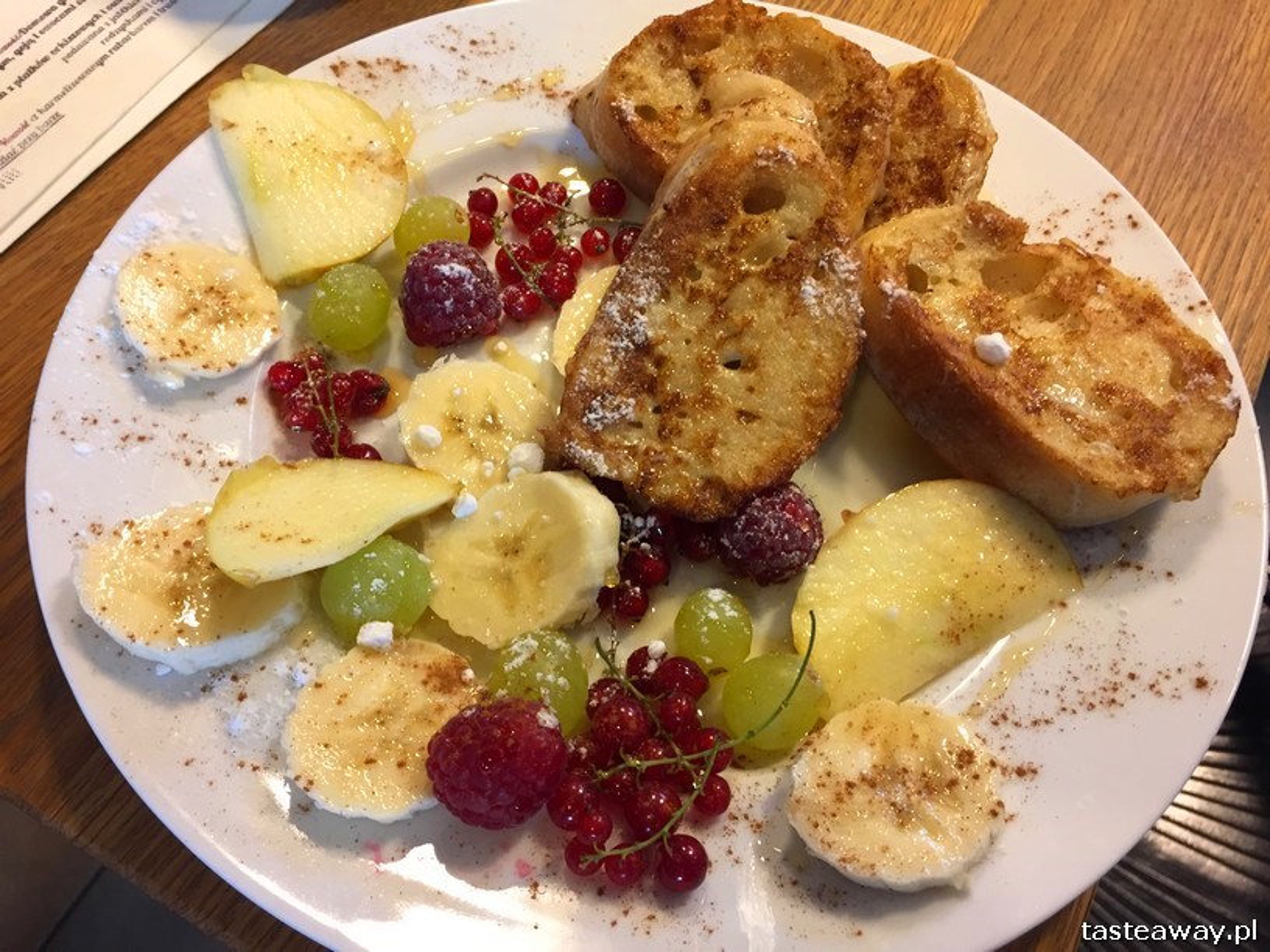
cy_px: 476
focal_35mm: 29
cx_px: 635
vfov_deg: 48.2
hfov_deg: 61.7
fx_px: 1064
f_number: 2.2
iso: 125
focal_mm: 4.15
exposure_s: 1/33
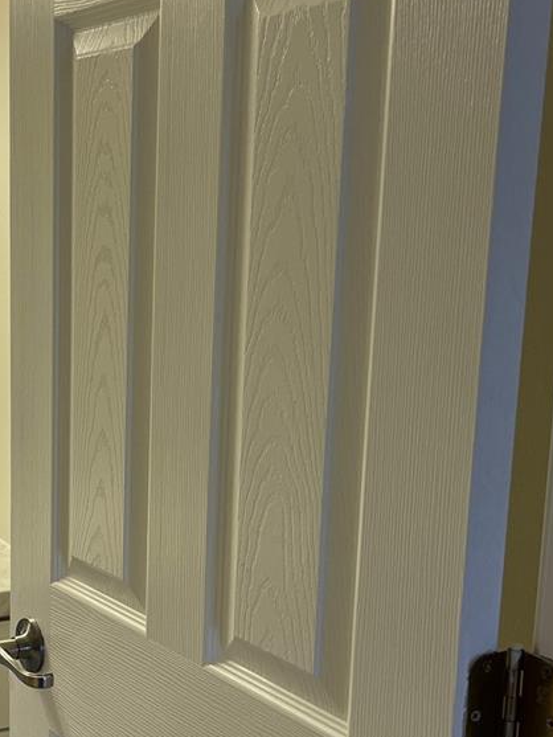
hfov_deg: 25.6
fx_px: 1192
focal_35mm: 56
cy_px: 460
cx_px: 105
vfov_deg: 34.2
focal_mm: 5.1
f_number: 1.6
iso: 80
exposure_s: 1/120
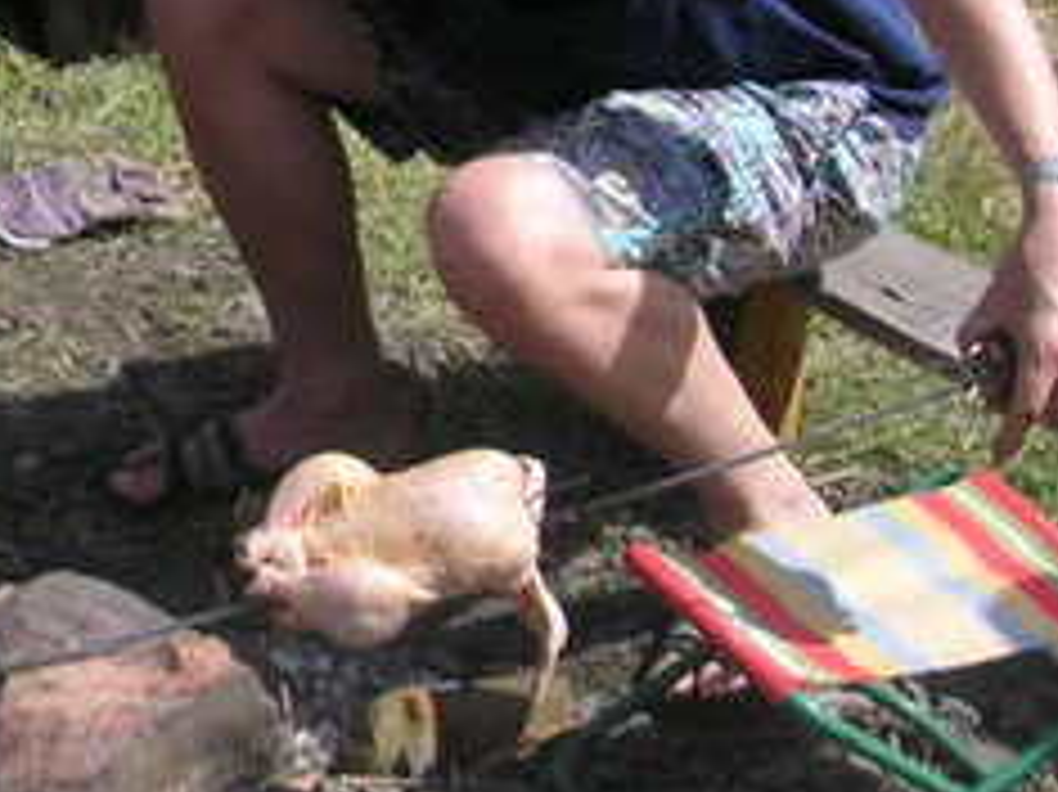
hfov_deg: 15.0
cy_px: 180
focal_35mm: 126
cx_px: -275
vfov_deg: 11.7
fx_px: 3849
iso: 50
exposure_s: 1/180
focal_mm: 6.1
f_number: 6.7
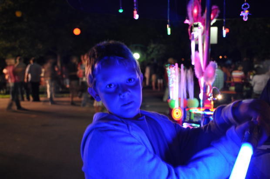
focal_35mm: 42
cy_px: 90
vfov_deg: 31.8
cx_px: 135
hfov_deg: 46.4
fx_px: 315
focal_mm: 28
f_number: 4.2
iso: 500
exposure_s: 1/1.6
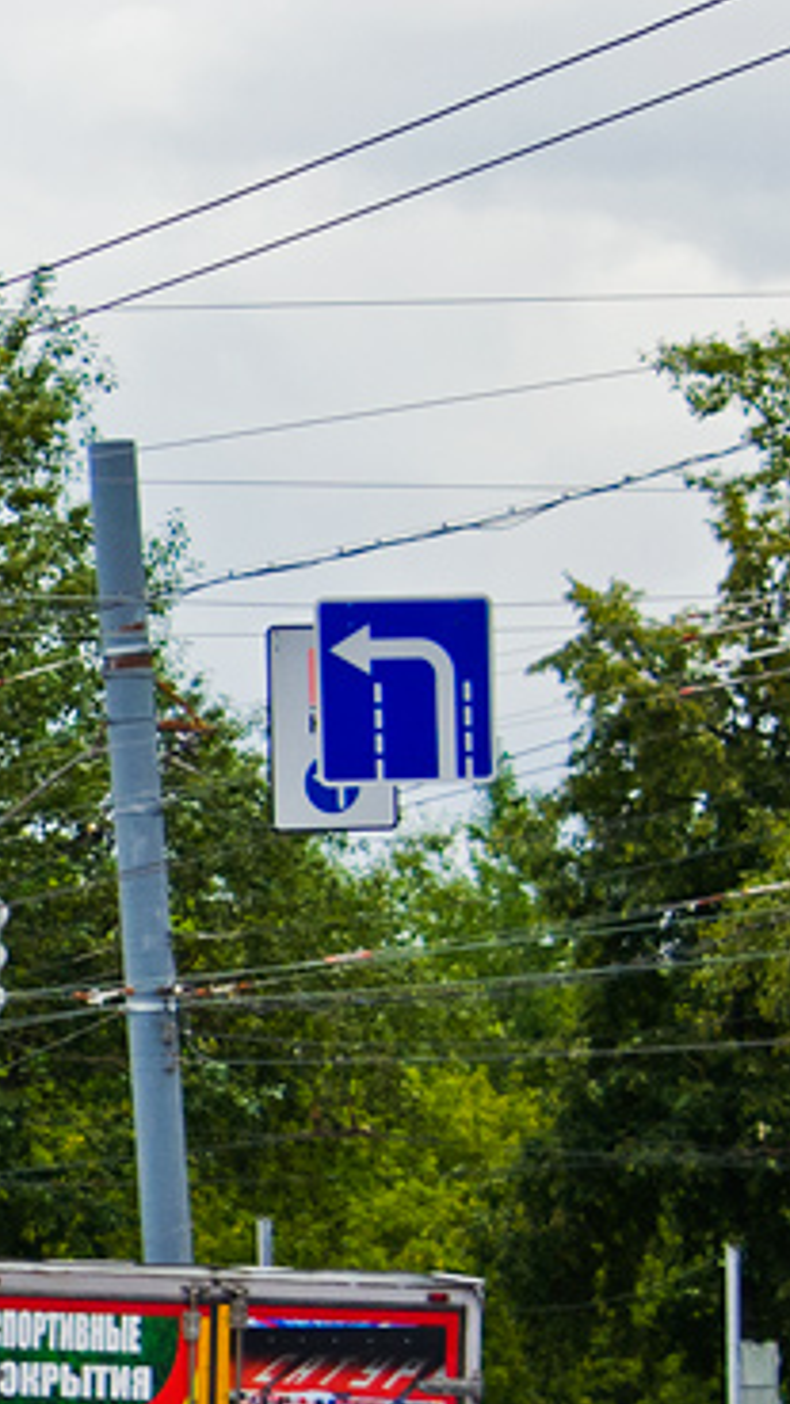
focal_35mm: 283
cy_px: 1097
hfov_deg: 4.2
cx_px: -1195
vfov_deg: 7.6
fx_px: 10528
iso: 200
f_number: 4.5
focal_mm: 55
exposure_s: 1/800
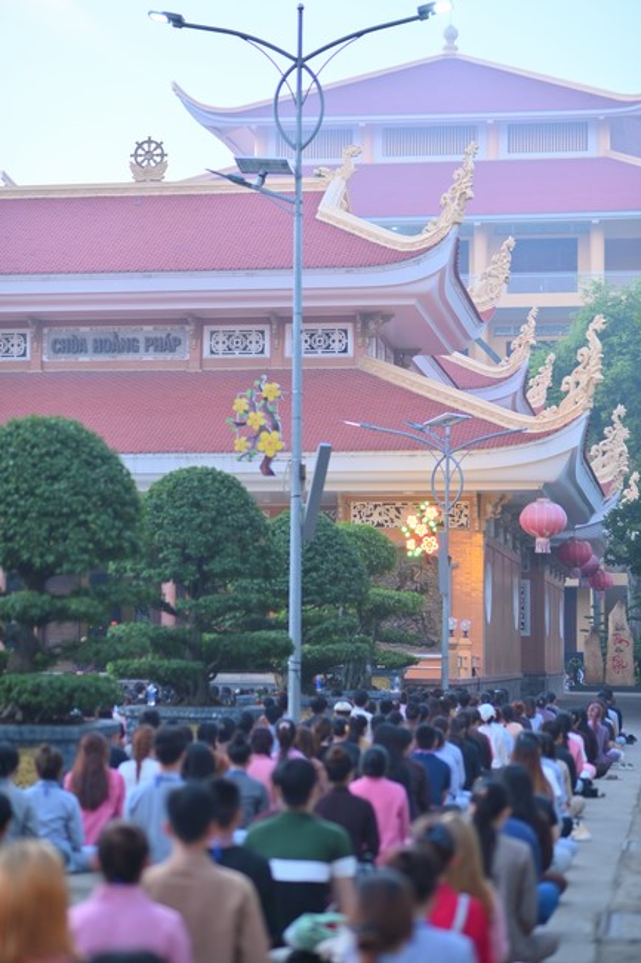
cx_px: 320
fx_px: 2271
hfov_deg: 16.1
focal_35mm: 85
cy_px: 482
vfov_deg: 23.9
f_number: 2.2
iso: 200
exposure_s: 1/100
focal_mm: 85
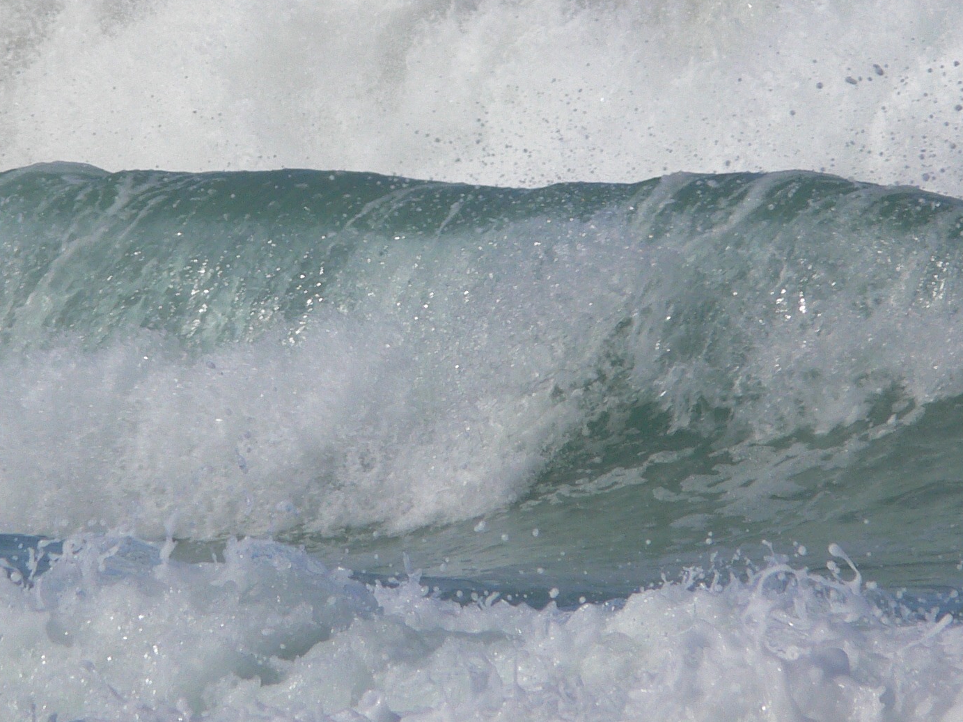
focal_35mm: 991
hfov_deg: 2.0
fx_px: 27567
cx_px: 246
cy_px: 140
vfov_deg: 1.5
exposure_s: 1/500
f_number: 8
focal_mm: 88.8
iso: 80
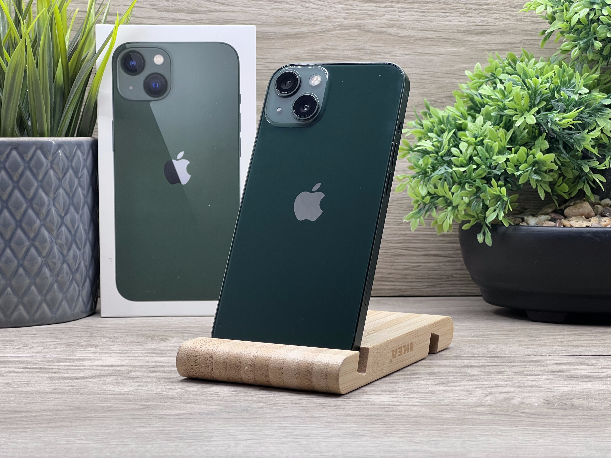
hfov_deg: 25.3
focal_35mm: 77
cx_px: 306
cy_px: 229
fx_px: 1359
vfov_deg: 19.1
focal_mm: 9
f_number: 2.8
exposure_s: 1/100
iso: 125
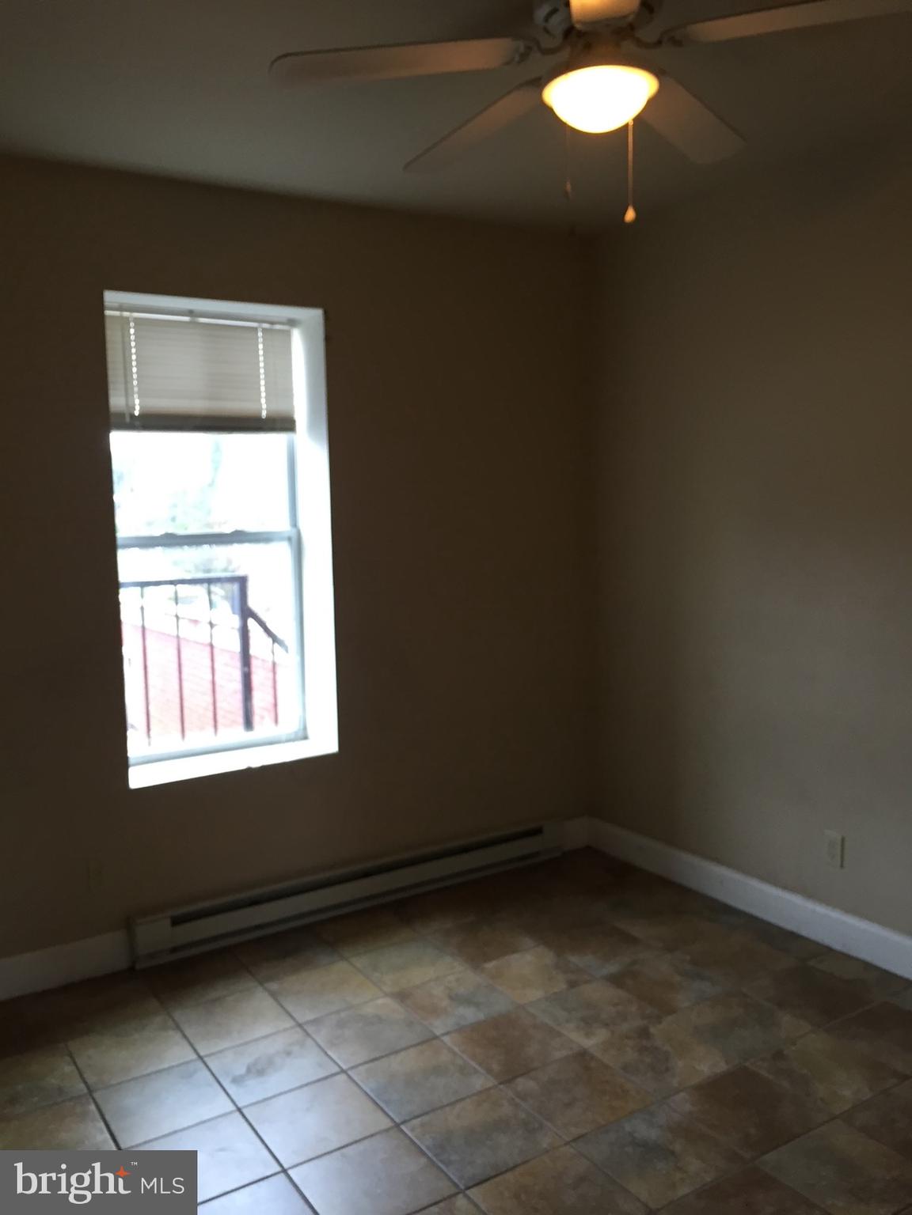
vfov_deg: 61.7
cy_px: 608
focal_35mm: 29
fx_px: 1019
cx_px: 456
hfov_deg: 48.2
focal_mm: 4.15
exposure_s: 1/30
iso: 100
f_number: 2.2
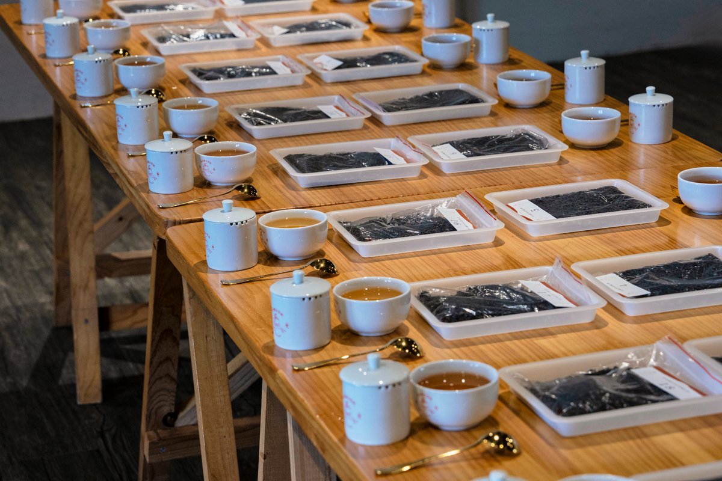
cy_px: 240
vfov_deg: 13.7
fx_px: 2005
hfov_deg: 20.4
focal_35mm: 100
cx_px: 361
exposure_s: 1/200
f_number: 5
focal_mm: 67
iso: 640
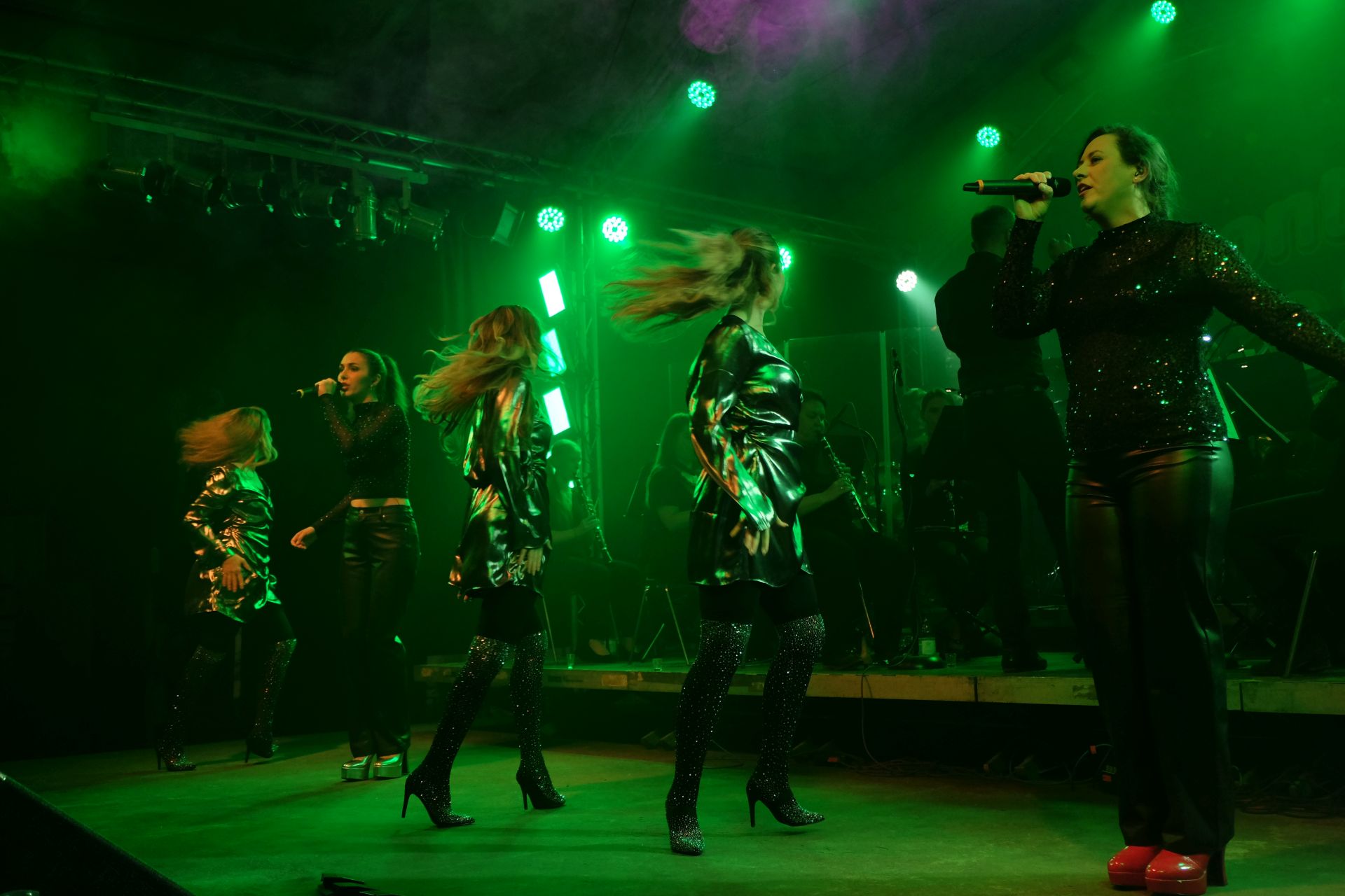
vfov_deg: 36.9
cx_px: 672
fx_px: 1345
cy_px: 448
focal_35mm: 36
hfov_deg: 53.1
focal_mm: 24.3
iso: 1250
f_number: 4.2
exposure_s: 1/160
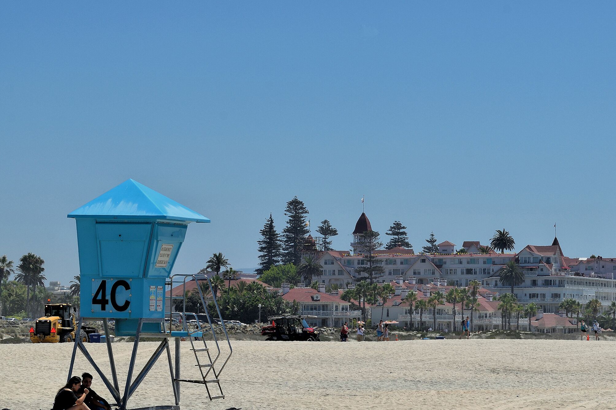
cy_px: 229
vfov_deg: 8.9
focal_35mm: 154
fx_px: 2635
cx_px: 348
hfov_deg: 13.3
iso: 100
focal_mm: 86
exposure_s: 1/250
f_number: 11
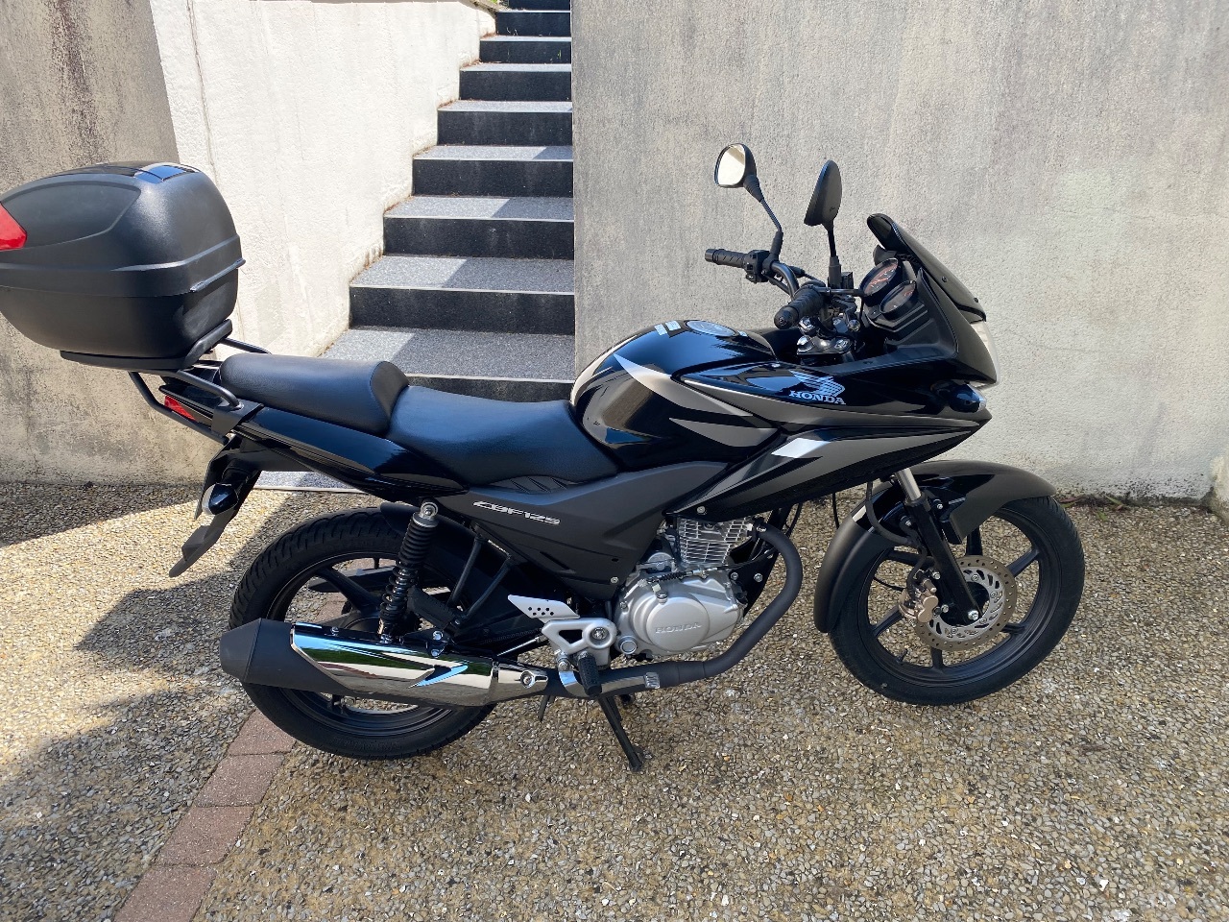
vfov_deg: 53.1
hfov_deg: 67.3
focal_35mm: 26
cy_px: 461
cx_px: 614
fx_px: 923
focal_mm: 4.25
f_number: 1.8
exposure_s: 1/719
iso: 32
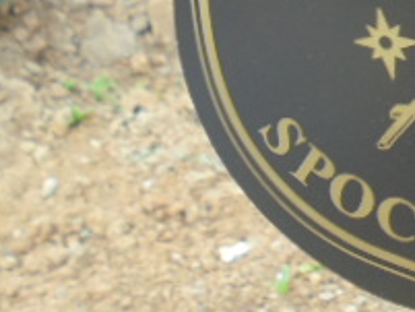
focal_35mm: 121
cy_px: -180
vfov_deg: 11.6
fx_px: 1451
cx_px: 599
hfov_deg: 15.2
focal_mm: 6.9
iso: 100
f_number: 4.2
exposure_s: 1/100
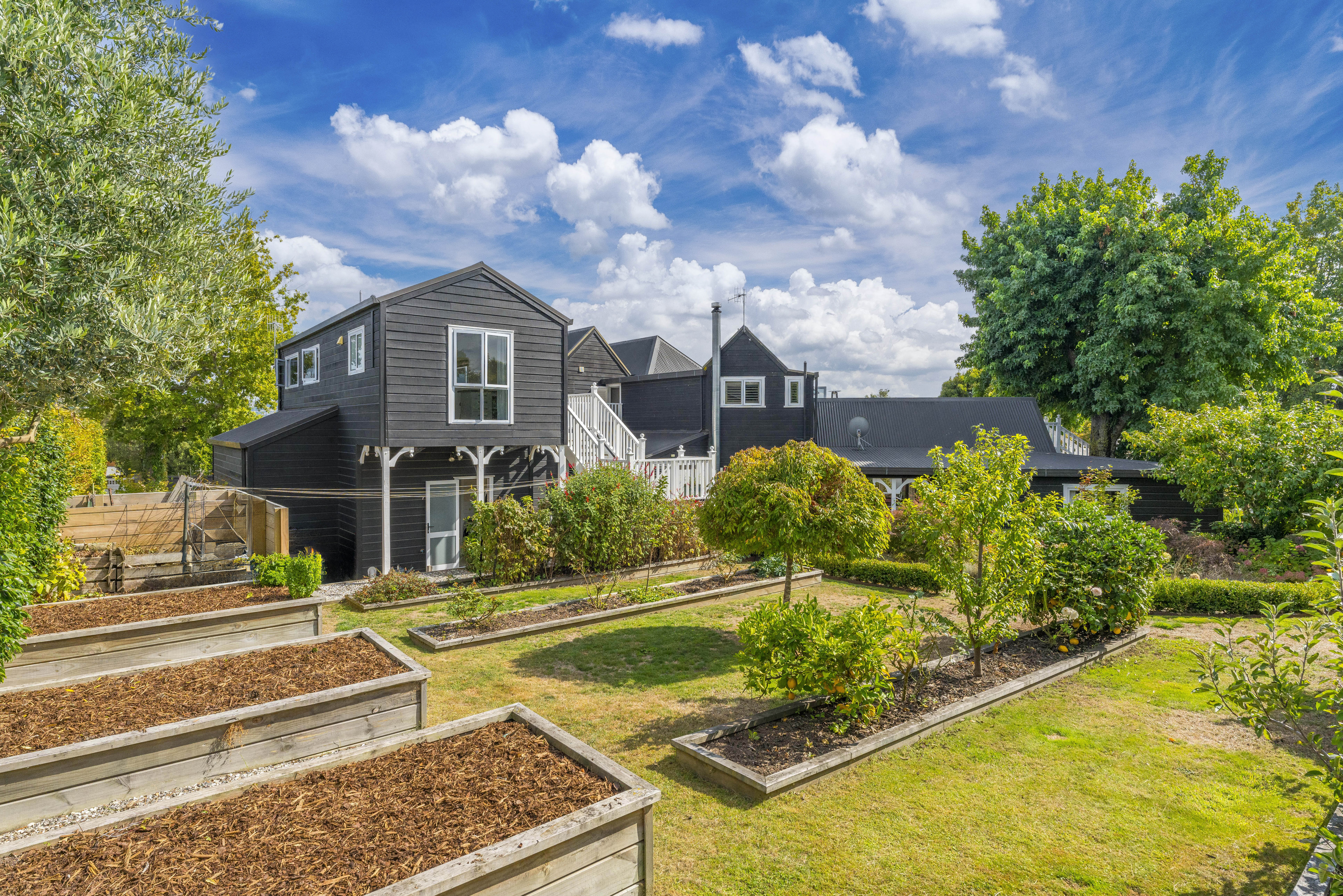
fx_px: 683
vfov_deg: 66.5
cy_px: 448
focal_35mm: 18
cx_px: 672
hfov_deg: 89.0
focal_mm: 18.3
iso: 640
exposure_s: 1/1600
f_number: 9
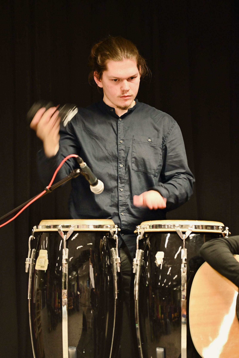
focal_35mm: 200
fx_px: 1990
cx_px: 120
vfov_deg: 10.3
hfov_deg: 6.9
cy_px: 179
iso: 2200
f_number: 4
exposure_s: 1/20
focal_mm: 200
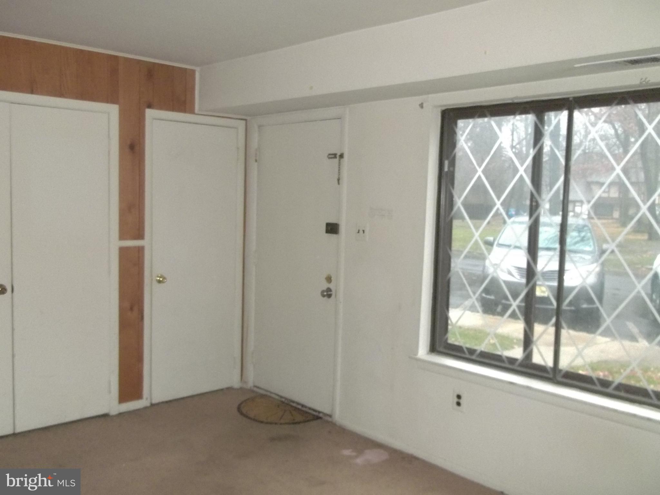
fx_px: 629
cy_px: 248
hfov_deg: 55.4
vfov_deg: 42.9
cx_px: 330
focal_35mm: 33
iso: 400
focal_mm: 5.9
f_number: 3.3
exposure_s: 1/30
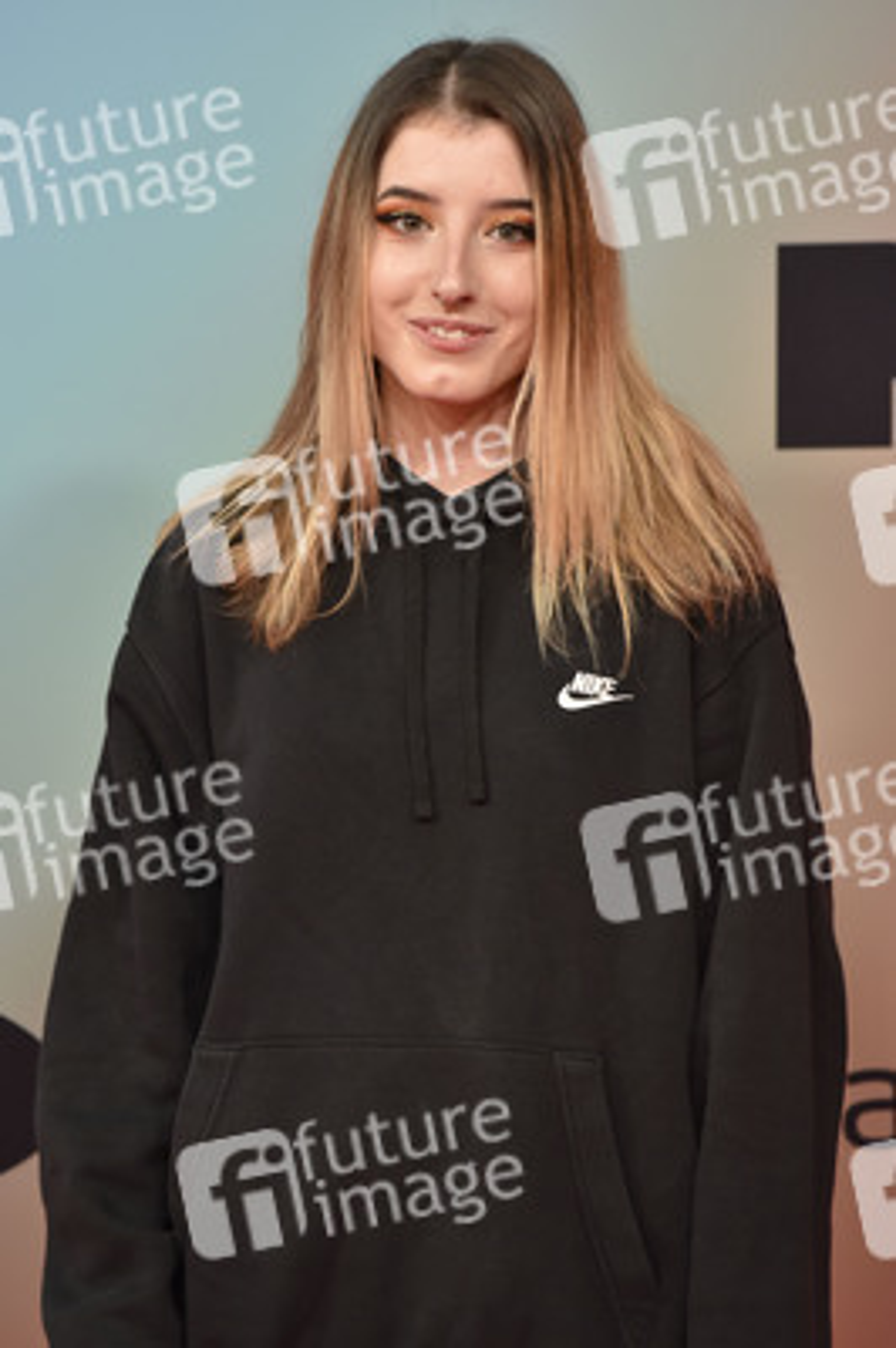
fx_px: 7479
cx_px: 448
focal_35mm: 200
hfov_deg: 6.9
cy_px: 674
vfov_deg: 10.3
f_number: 5.6
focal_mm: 200
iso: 2000
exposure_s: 1/160
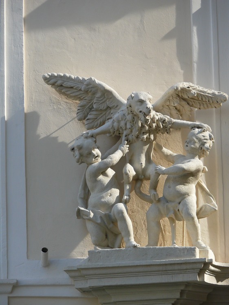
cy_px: 152
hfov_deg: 6.5
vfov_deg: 8.7
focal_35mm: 228
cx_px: 114
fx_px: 2012
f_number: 4
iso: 100
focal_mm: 48.2
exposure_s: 1/160
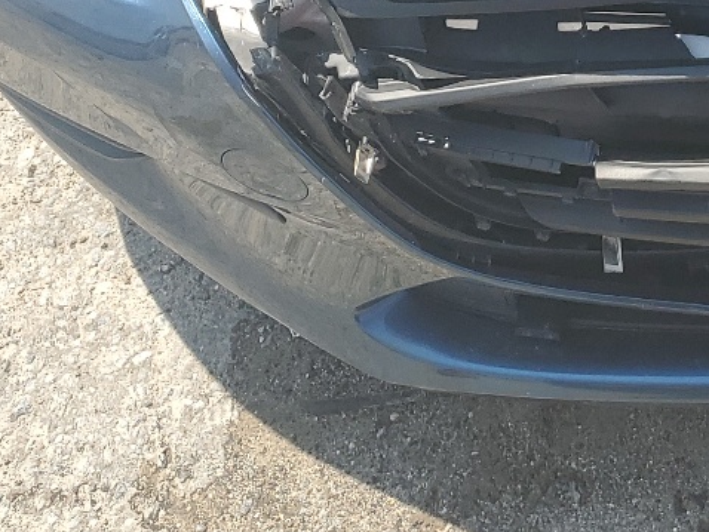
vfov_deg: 15.9
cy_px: -205
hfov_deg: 21.0
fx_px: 1783
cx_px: 851
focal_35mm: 87
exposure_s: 1/1667
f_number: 1.5
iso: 50
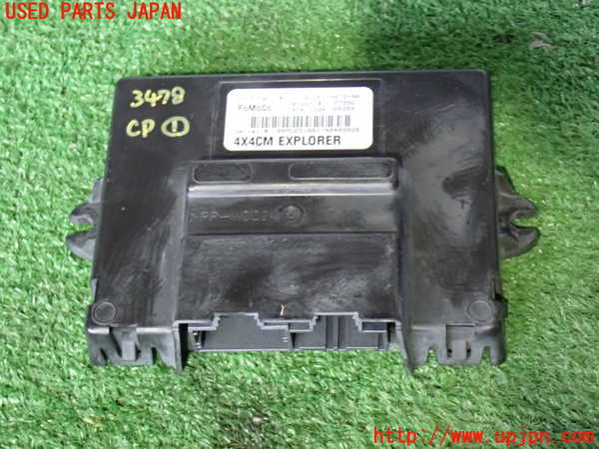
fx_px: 1229
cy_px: 224
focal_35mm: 71
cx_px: 300
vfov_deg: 20.7
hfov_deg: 27.4
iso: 1250
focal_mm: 12.73
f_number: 3.9
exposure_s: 1/15
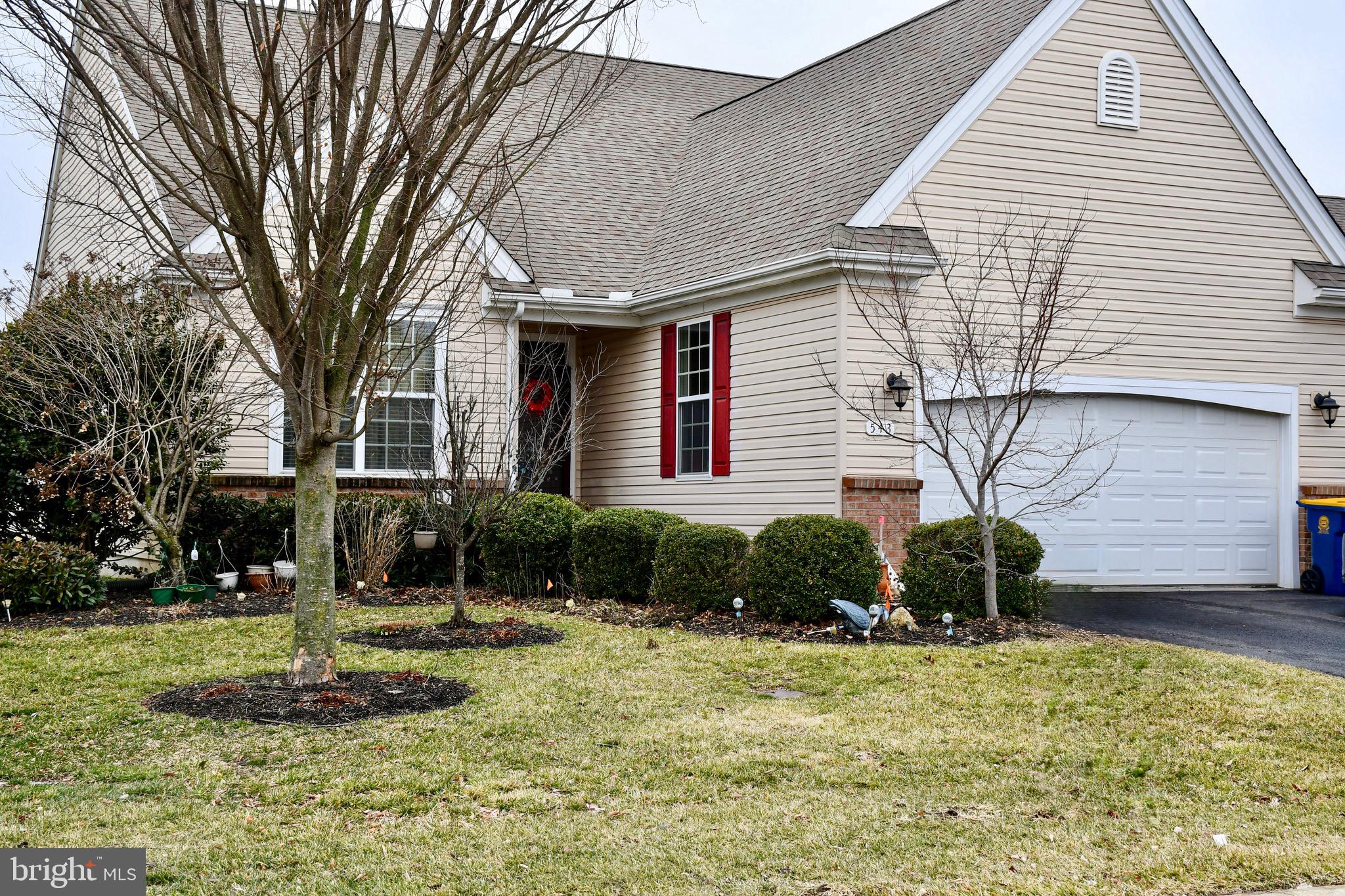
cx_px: 672
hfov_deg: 43.6
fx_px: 1681
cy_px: 448
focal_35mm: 45
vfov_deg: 29.9
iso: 320
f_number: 5.6
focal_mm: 30
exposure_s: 1/250
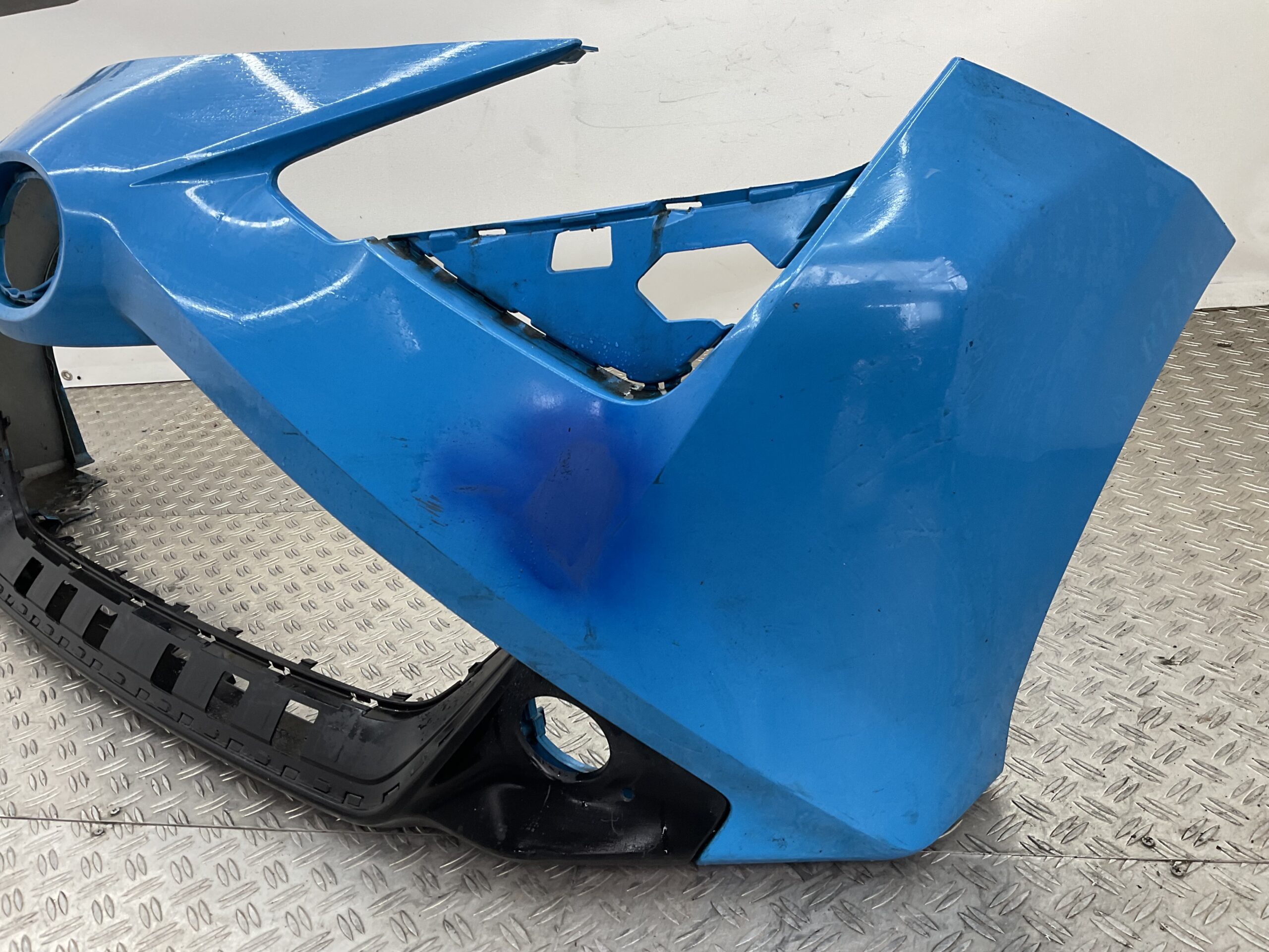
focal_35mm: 29
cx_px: 634
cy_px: 476
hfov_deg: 61.7
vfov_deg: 48.2
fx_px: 1063
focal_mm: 3
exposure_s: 1/100
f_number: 1.8
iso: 32
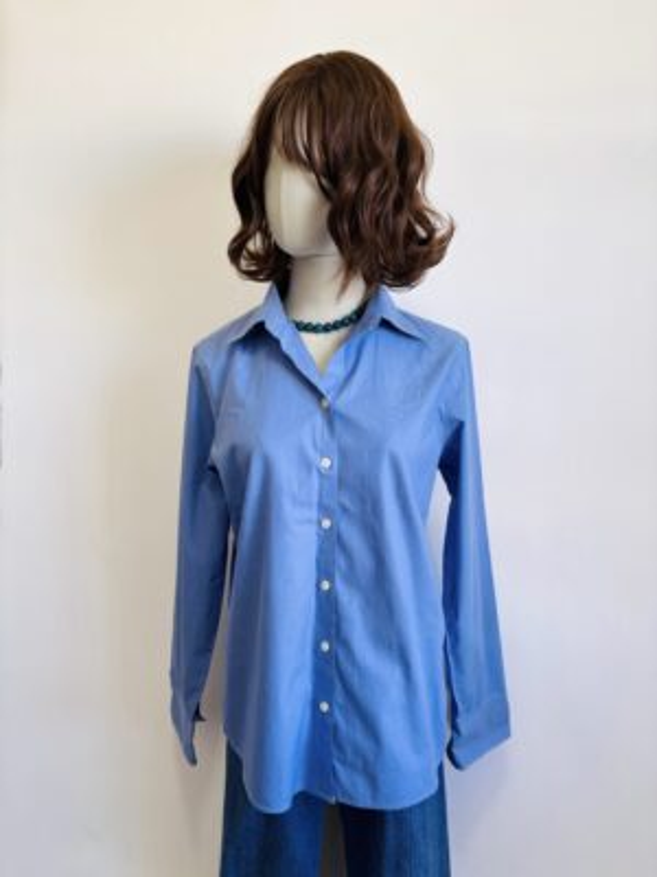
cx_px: 328
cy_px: 438
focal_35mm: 26
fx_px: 658
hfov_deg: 53.1
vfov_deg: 67.3
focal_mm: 5.96
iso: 100
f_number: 1.6
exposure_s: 1/60
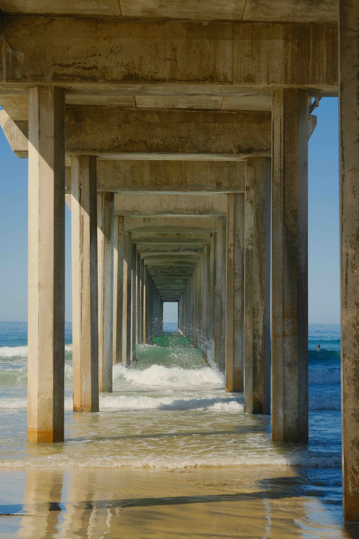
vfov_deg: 24.2
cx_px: 180
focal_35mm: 84
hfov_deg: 16.3
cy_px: 270
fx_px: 1256
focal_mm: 56
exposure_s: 1/640
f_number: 11
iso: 640
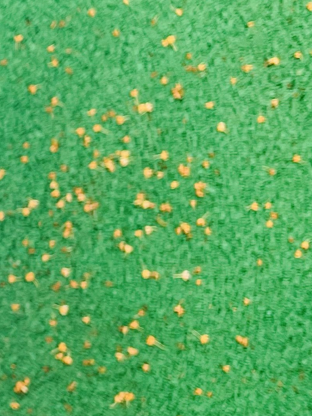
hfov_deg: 13.6
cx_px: -218
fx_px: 1190
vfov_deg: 19.8
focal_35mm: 99
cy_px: 252
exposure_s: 1/318
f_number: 1.6
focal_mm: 4.2
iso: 32
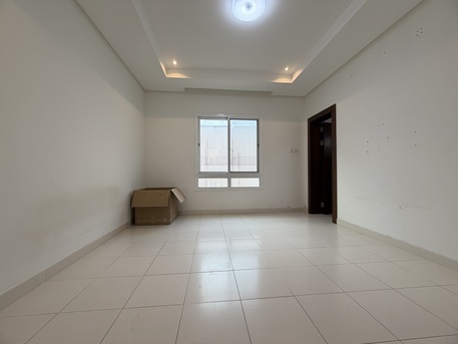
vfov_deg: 85.7
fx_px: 185
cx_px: 229
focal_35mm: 14
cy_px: 172
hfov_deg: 102.0
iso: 125
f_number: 2.2
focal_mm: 2.22
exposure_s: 1/100
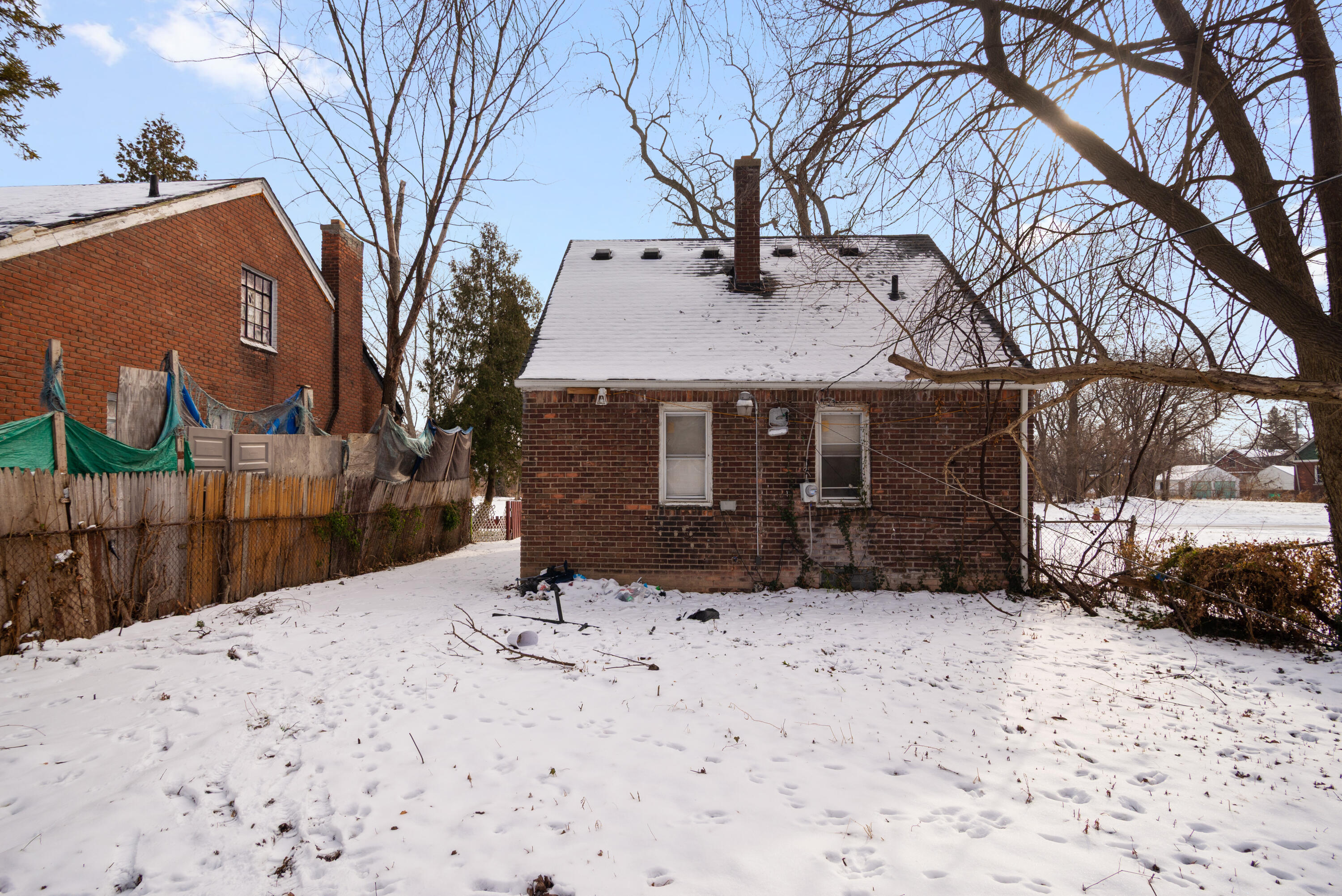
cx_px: 671
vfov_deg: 43.6
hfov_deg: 61.9
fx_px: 1119
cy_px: 448
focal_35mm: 30
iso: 320
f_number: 9
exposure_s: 1/320
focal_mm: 30
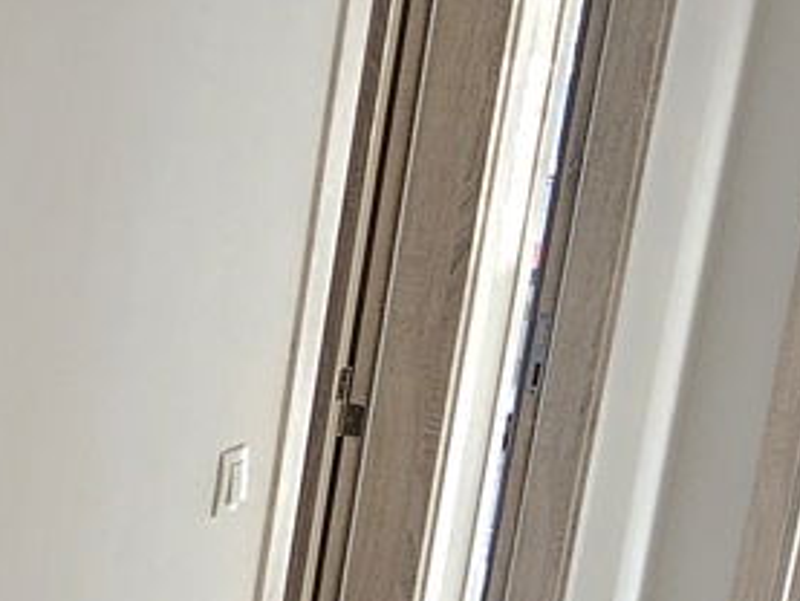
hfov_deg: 21.8
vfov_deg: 19.4
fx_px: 1734
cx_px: -384
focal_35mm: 75
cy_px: 506
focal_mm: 2.2
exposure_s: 1/60.2
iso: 50
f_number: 2.2
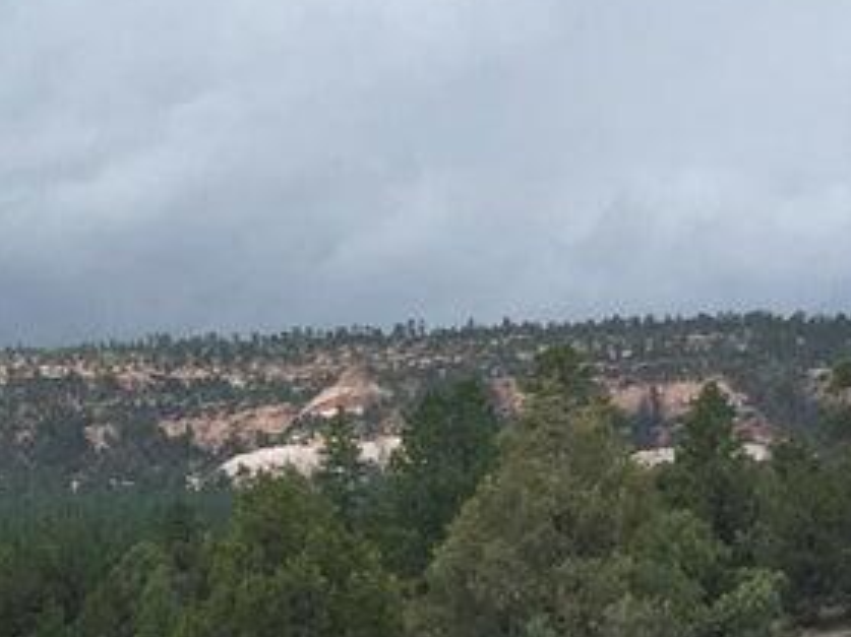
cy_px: 689
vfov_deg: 10.3
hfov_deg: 13.4
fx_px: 3489
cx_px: -224
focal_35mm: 142
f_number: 2.2
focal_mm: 4.15
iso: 25
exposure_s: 1/864
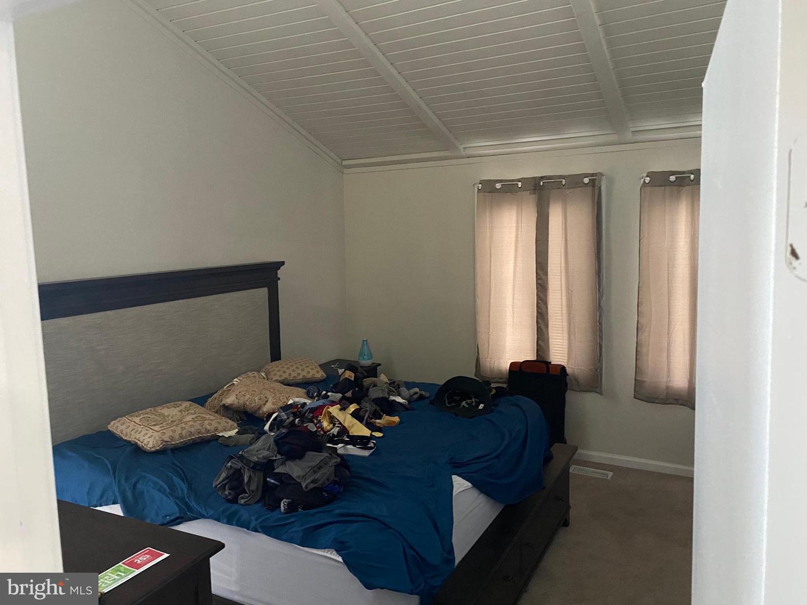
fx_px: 606
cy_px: 302
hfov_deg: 67.3
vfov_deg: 53.1
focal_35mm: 26
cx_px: 404
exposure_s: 1/30
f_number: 1.8
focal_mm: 4.25
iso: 640
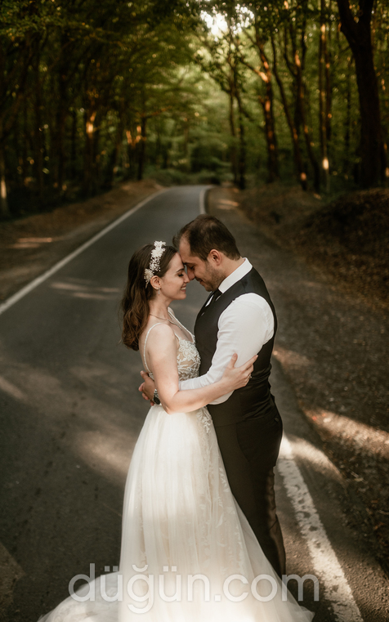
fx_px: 610
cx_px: 193
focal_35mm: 36
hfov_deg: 35.4
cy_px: 311
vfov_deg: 54.0
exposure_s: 1/800
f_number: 1.4
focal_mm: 35
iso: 320
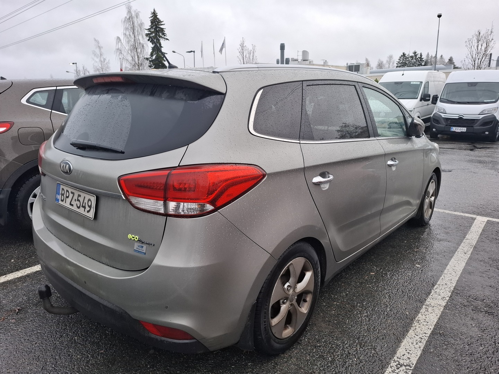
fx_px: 332
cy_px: 187
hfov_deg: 73.9
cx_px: 250
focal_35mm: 23
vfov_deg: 58.9
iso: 50
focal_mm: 5.54
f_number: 1.8
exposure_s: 1/100
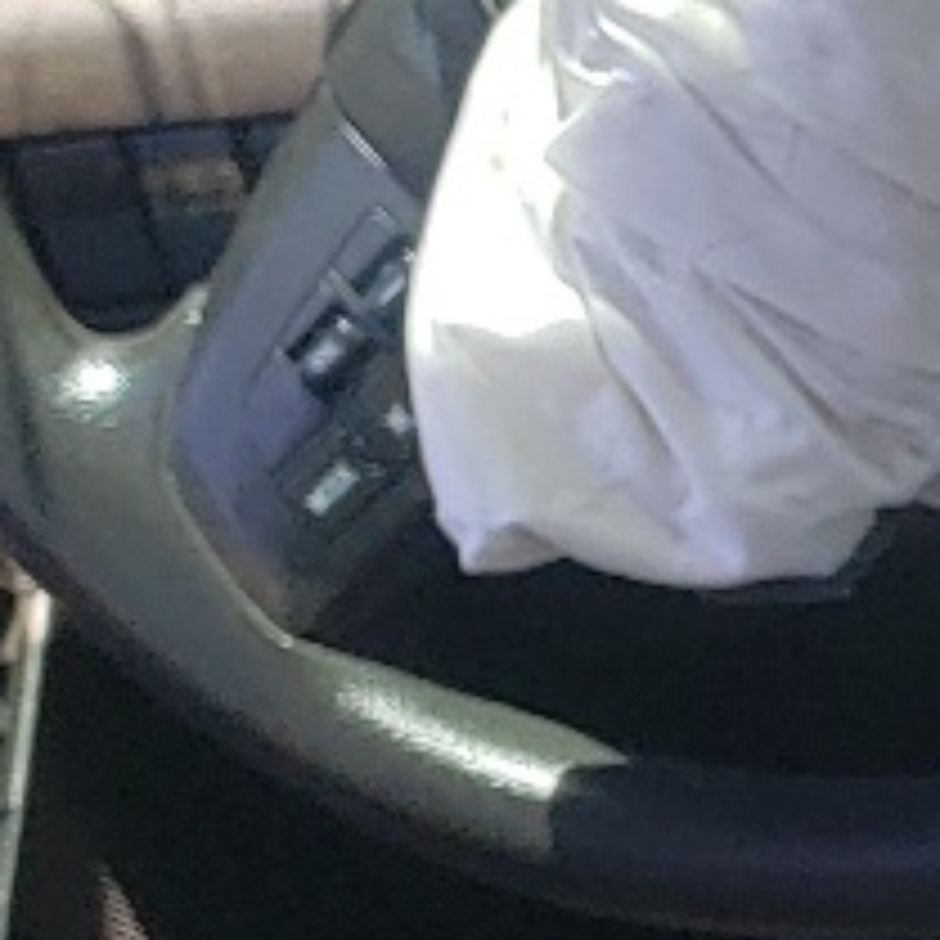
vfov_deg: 9.9
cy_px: 927
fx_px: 5407
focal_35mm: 176
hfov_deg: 8.3
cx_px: 2847
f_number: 1.5
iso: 50
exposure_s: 1/357
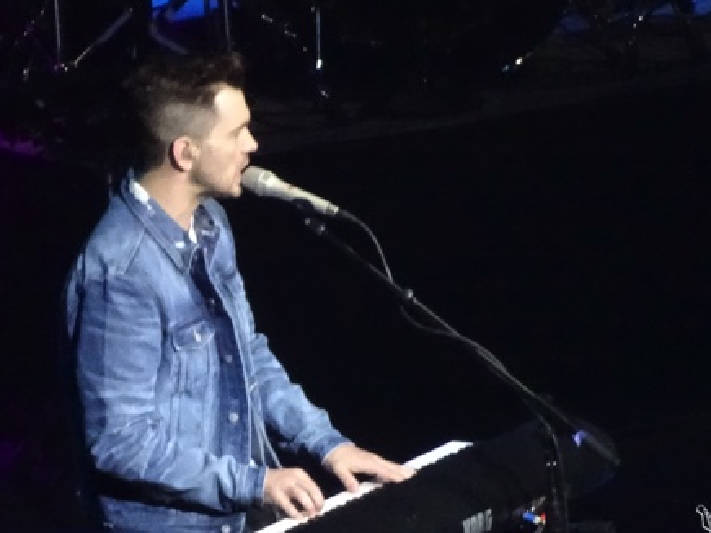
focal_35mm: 1074
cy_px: 334
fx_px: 22060
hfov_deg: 1.8
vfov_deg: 1.4
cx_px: 279
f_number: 6.4
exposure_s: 1/80
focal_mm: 123
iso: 3200
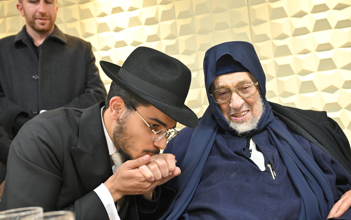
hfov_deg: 45.3
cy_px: 109
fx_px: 421
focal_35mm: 44
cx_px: 175
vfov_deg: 29.2
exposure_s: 1/80
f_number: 4.5
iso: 2000
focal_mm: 43
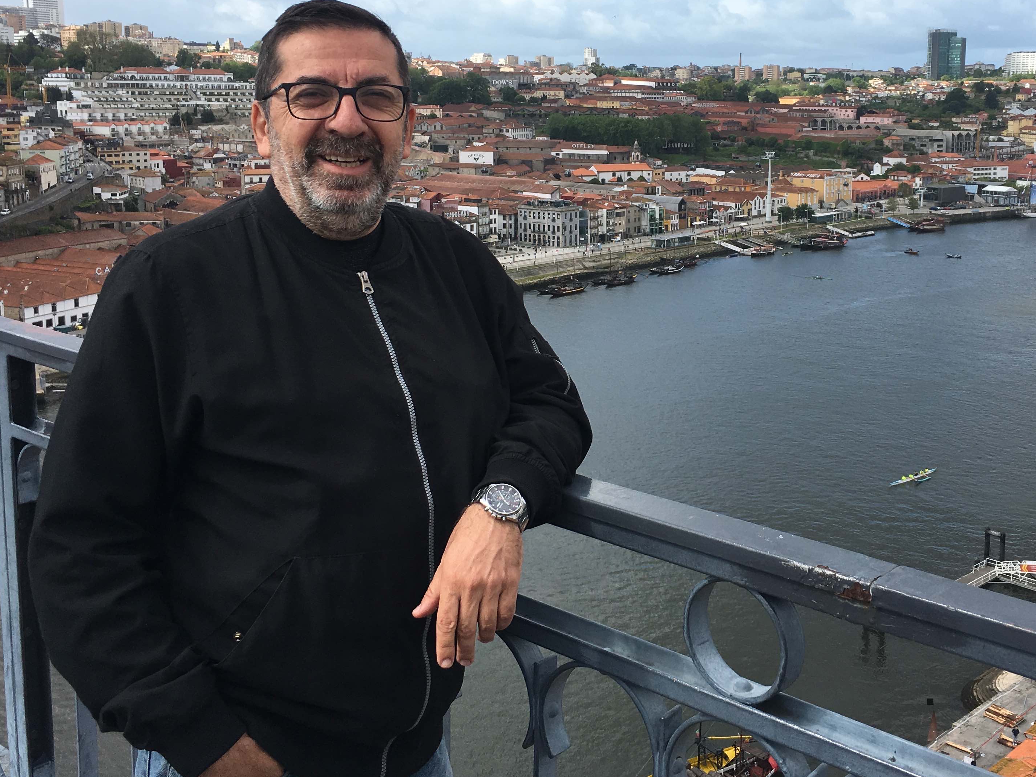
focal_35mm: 41
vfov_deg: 34.8
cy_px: 261
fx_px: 1227
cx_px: 648
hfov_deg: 45.4
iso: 25
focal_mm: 4.15
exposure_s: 1/1304
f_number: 2.2
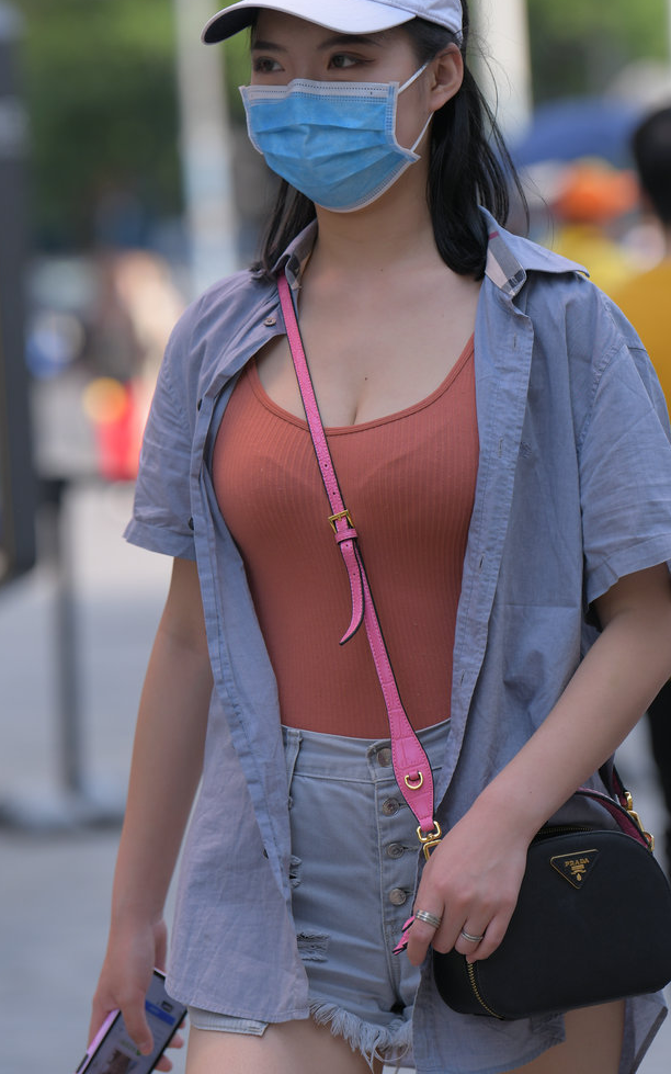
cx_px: 385
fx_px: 6992
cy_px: 481
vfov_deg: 8.8
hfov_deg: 5.5
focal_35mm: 239
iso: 280
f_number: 4
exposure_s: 1/1000
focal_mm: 170
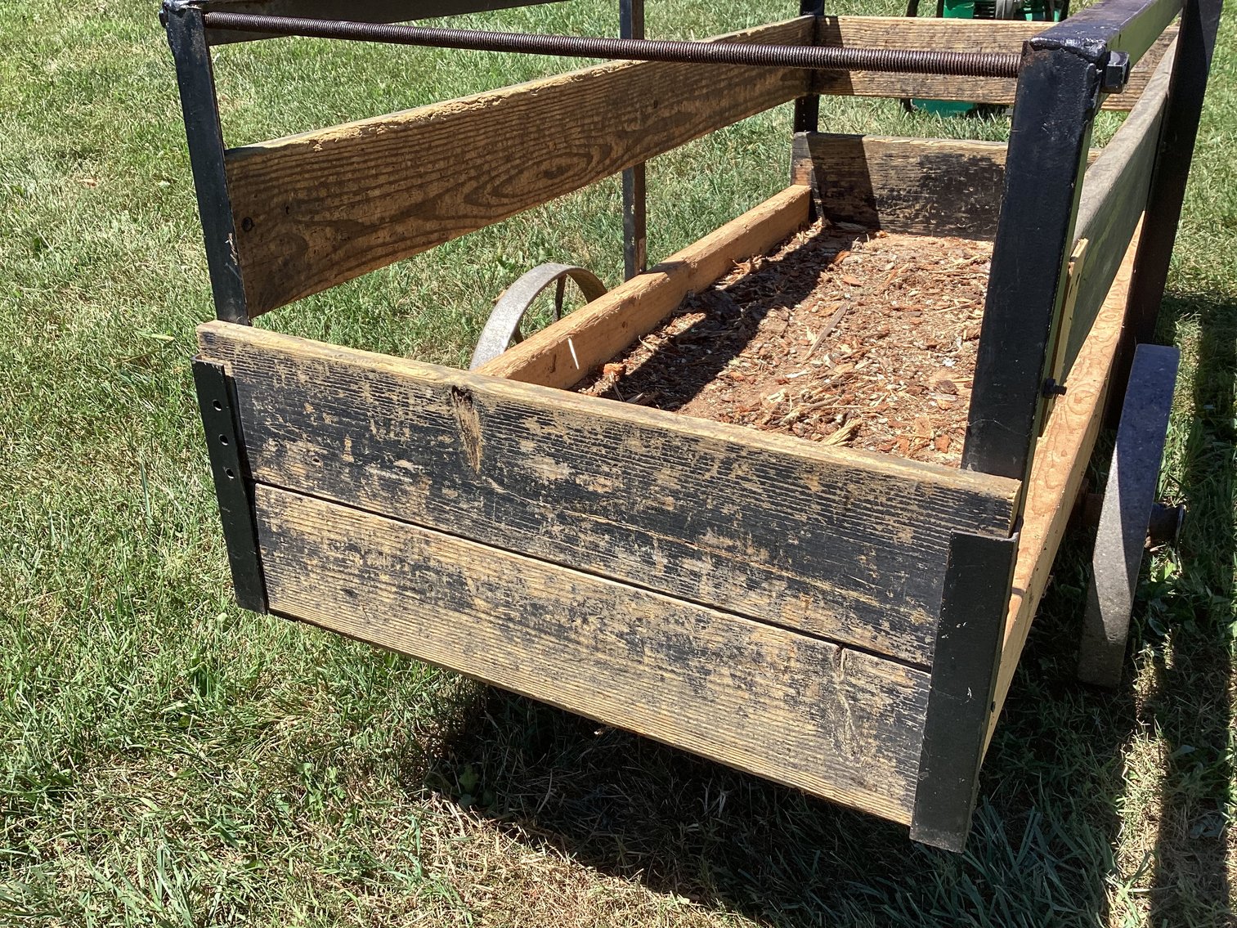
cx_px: 618
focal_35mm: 31
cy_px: 464
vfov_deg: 45.4
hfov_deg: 58.3
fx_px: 1108
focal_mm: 3.3
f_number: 2.4
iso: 25
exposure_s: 1/612
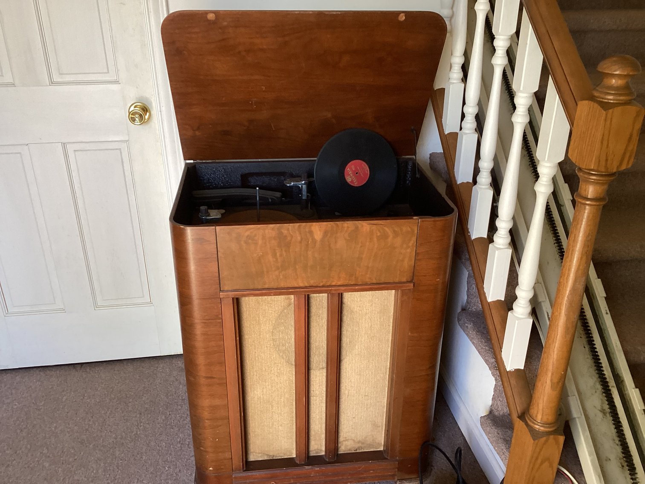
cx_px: 322
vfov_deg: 45.4
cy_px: 242
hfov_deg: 58.3
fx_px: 578
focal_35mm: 31
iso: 160
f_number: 2.4
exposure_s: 1/60
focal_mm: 3.3
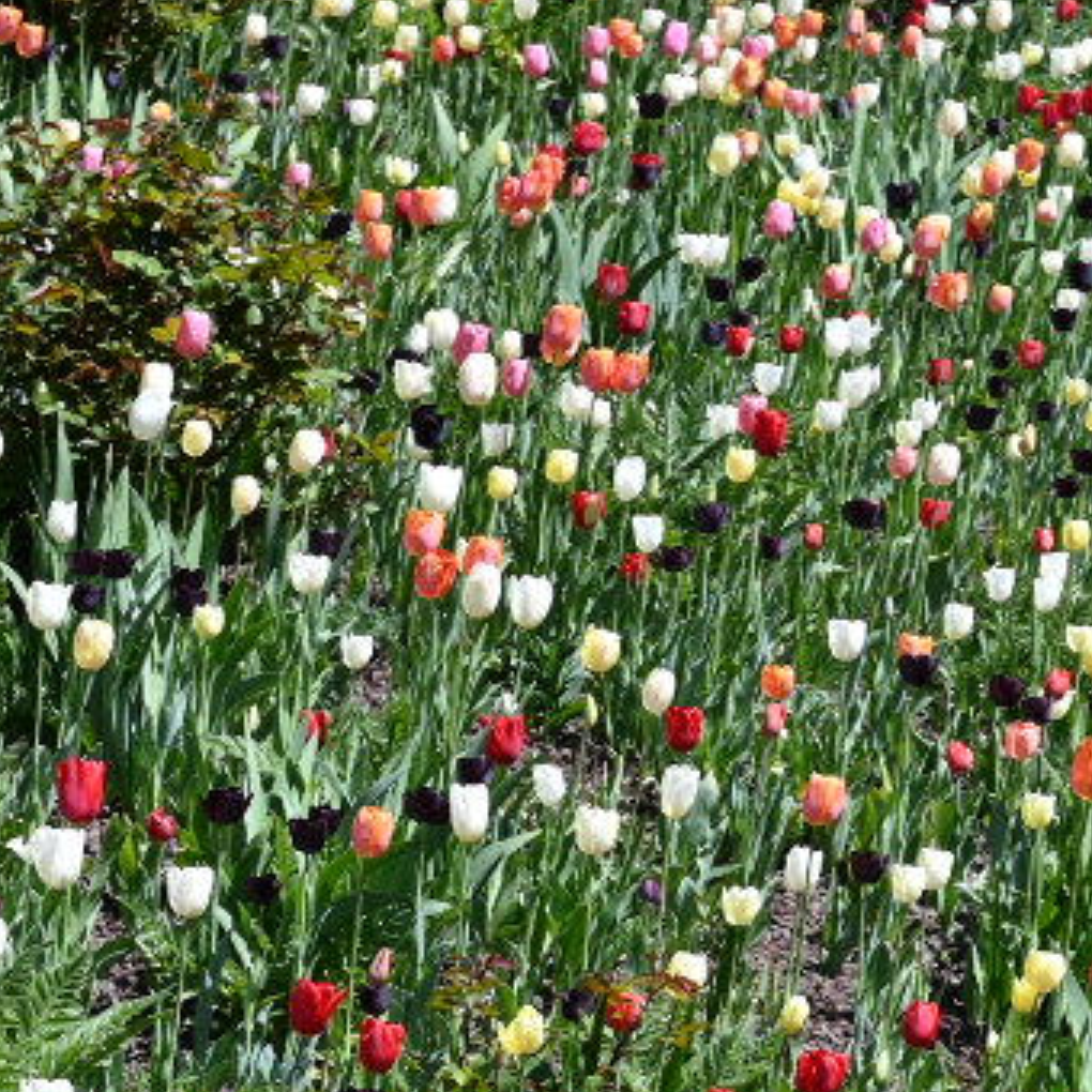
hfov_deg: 10.8
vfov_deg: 10.5
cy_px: 1564
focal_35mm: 162
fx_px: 5782
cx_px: 793
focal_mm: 40
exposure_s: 1/200
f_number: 7.1
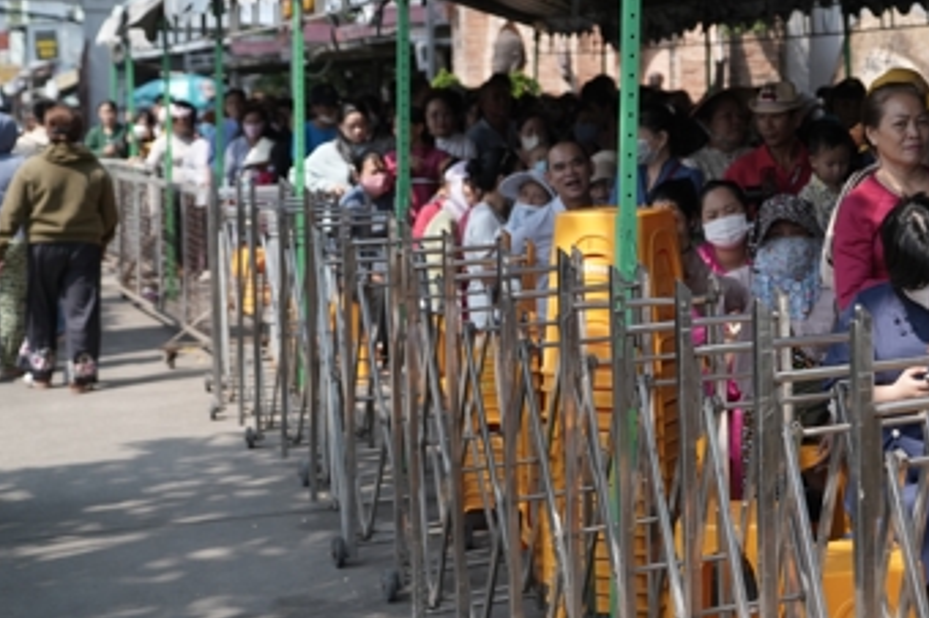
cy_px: 146
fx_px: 1727
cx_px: 858
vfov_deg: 20.1
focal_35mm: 67
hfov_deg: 28.8
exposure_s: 1/5000
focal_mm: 35
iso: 800
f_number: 2.8
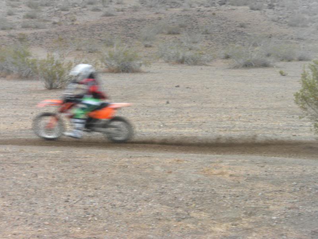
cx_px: 159
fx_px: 919
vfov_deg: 14.8
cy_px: 120
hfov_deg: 19.6
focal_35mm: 100
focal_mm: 17.7
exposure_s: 1/53.5
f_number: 5.1
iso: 96
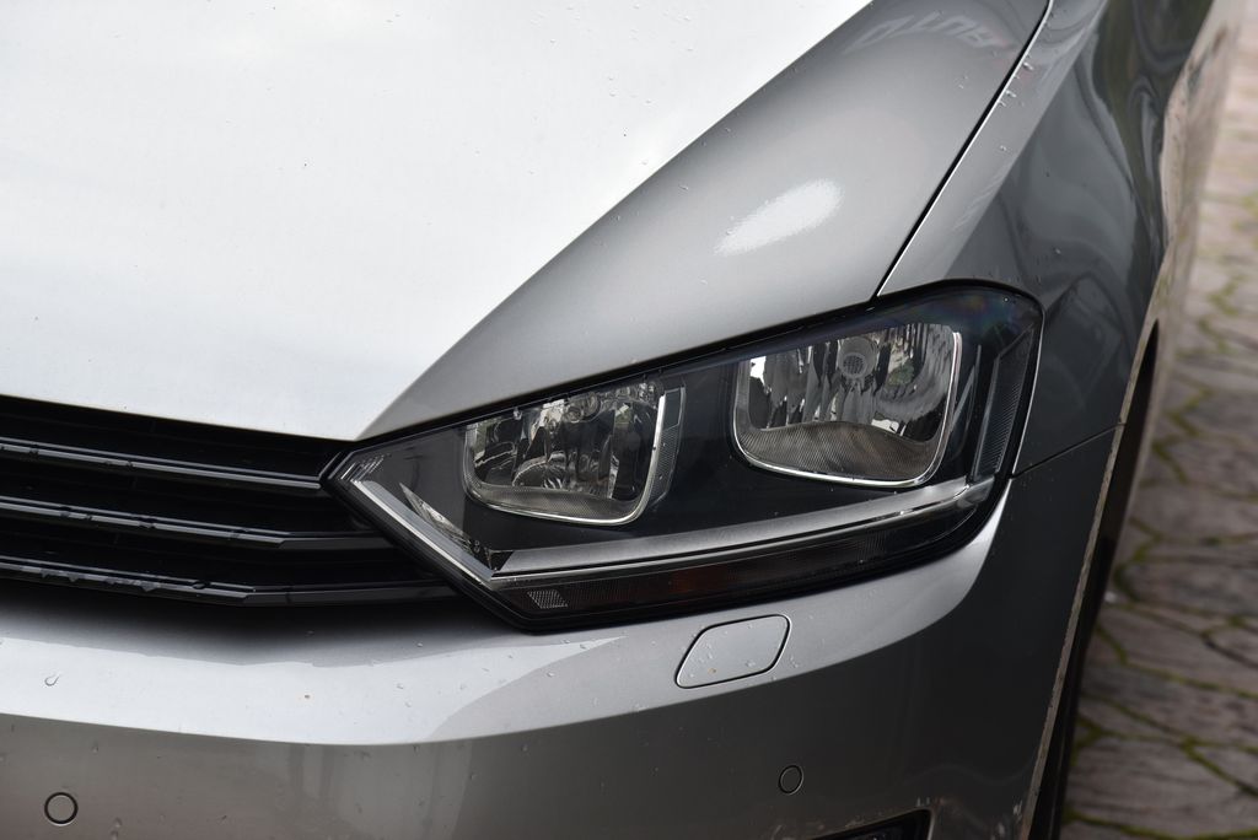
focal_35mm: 120
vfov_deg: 11.4
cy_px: 420
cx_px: 629
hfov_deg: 17.1
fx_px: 4196
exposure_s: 1/250
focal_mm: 120
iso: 500
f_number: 8
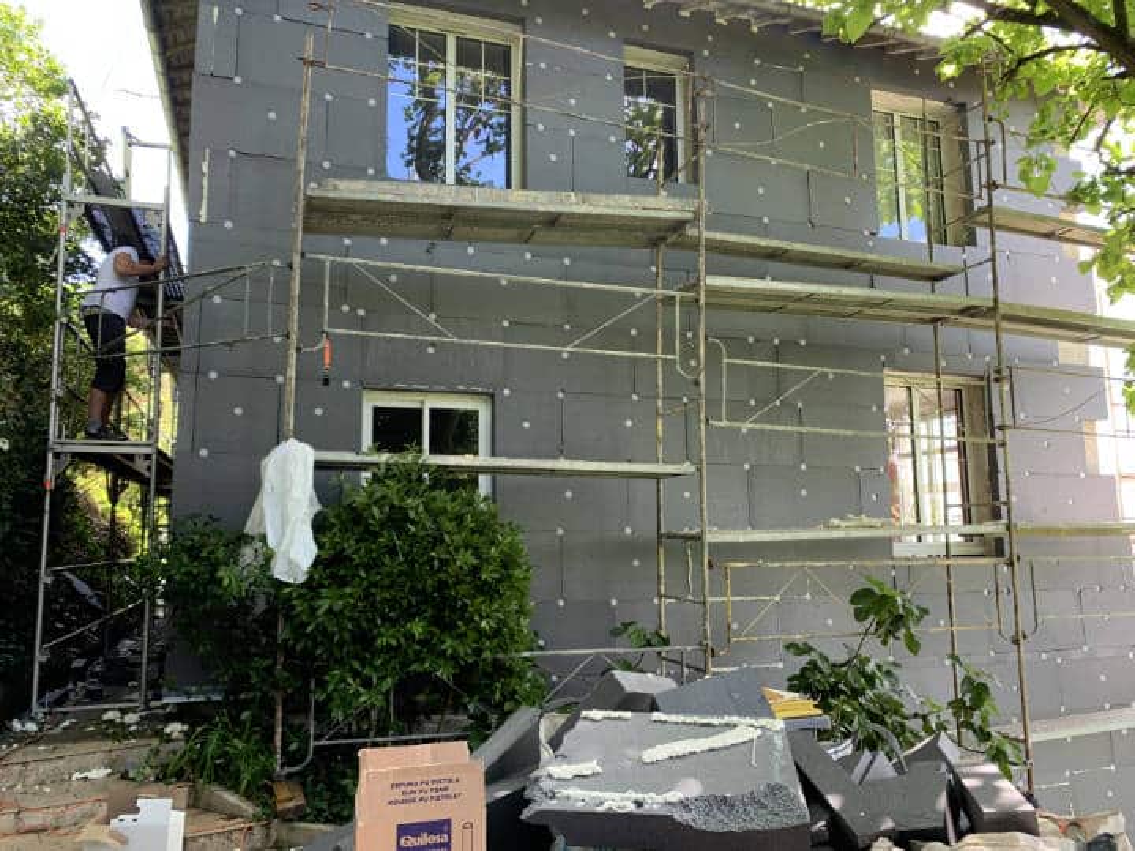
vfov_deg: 53.1
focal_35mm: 26
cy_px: 426
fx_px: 852
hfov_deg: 67.3
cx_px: 568
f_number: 1.8
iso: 32
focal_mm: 4.2
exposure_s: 1/98
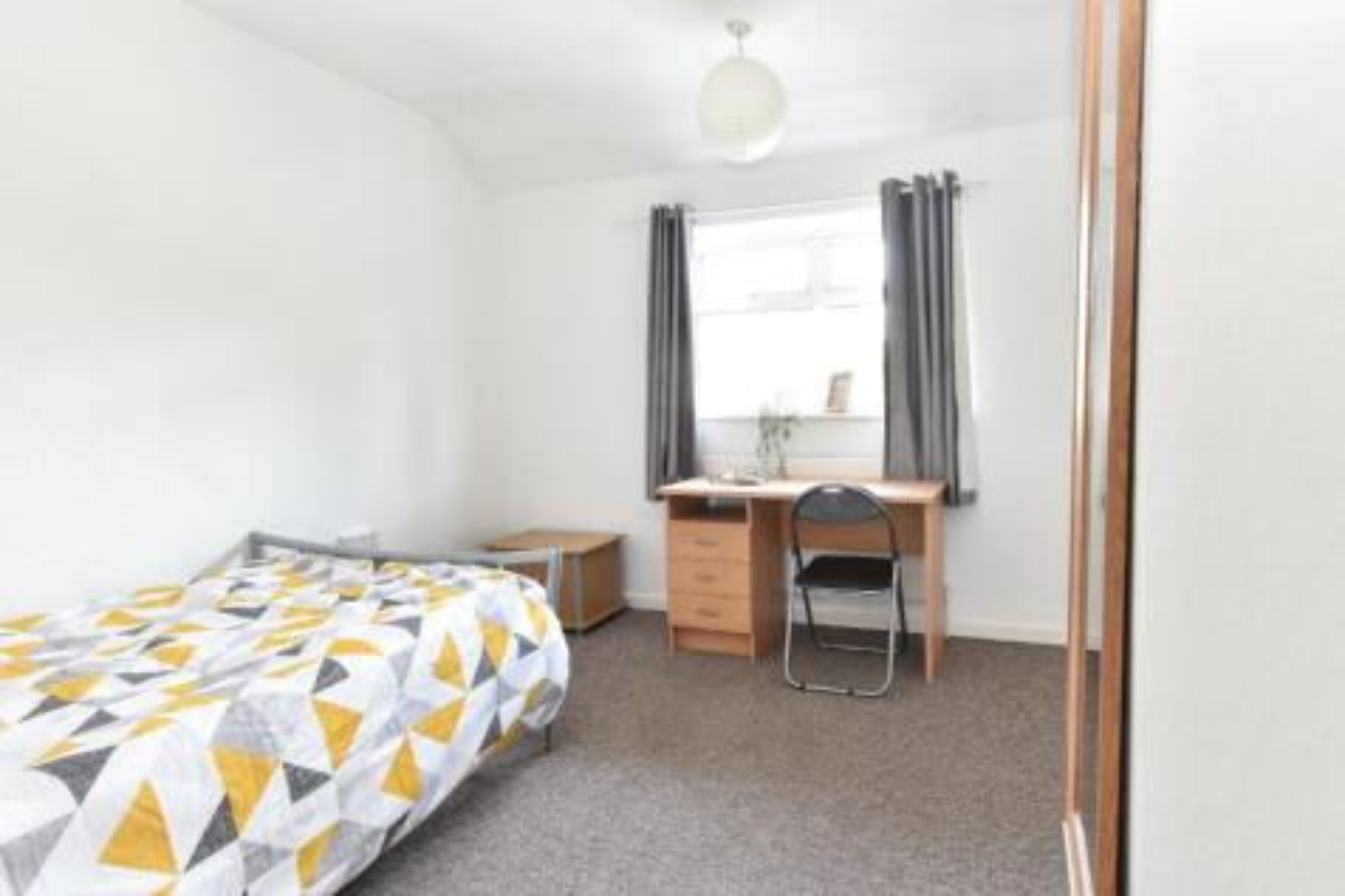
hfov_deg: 92.5
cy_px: 448
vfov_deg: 69.6
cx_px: 672
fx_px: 644
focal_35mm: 17
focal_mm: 11.5
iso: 200
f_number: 9
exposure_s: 1/2.5
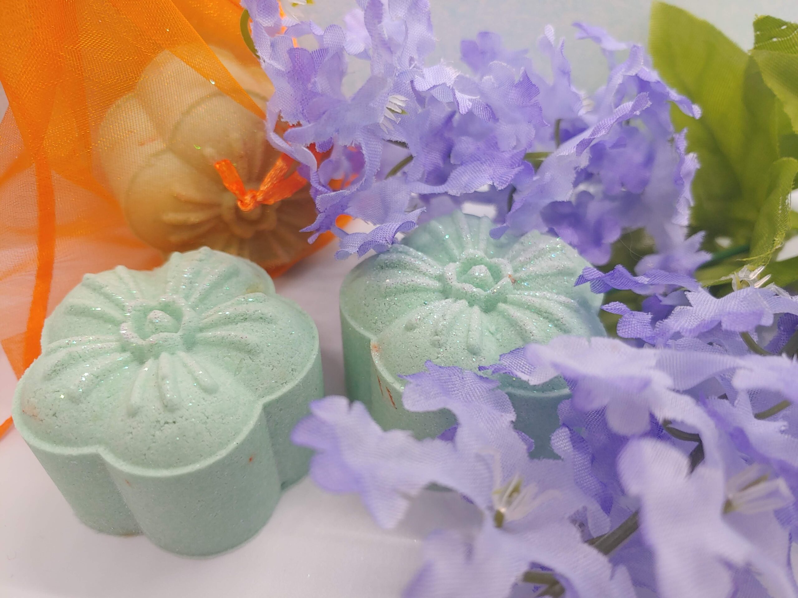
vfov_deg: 54.9
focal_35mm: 25
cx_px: 399
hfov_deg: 69.4
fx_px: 576
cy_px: 299
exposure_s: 1/60
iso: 100
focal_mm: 4.23
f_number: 1.5
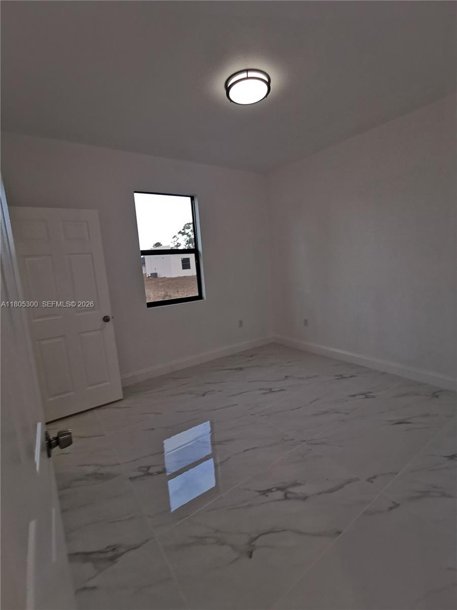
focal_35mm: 16
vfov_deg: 94.5
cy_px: 305
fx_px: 282
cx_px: 228
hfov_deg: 78.1
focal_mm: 2.35
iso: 125
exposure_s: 1/120
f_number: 2.2
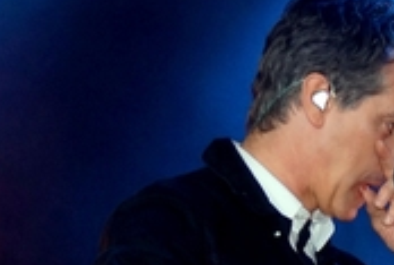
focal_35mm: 258
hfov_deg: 7.8
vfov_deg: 5.3
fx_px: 2831
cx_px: 580
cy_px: 354
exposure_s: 1/160
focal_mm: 50
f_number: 4.5
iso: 640
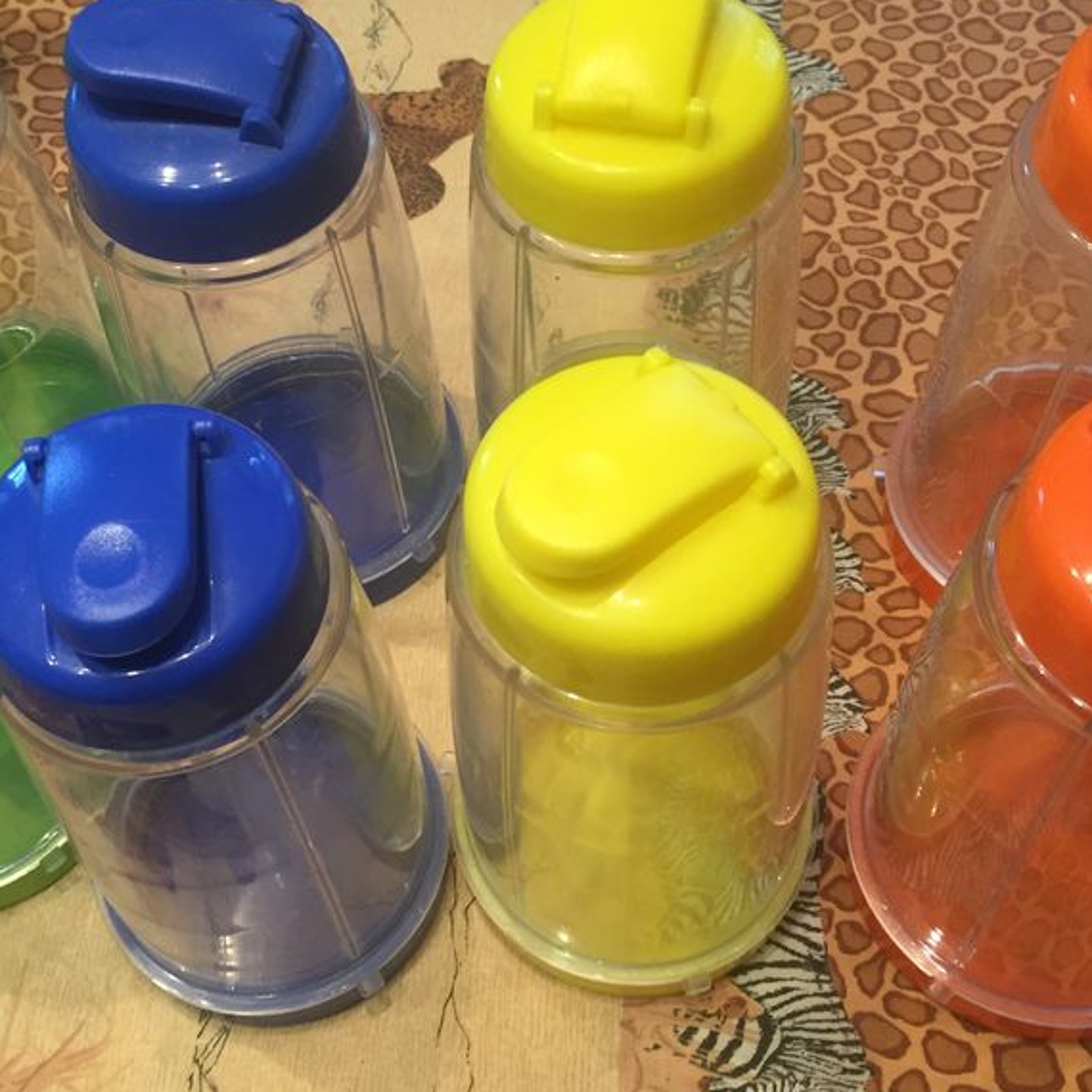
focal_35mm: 45
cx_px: 433
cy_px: 525
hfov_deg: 37.4
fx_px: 1606
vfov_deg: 37.5
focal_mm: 4.15
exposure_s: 1/33
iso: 160
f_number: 2.2
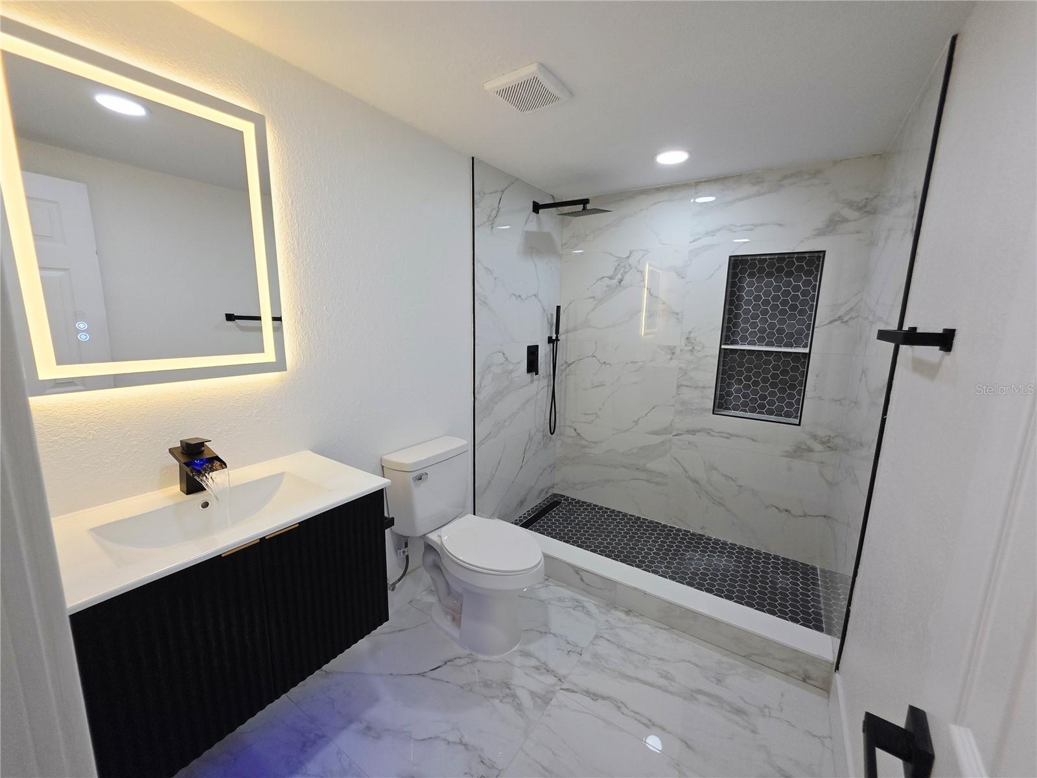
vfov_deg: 89.9
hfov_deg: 106.2
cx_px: 518
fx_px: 389
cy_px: 389
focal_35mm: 13
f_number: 1.9
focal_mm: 2.2
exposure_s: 1/120
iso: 80
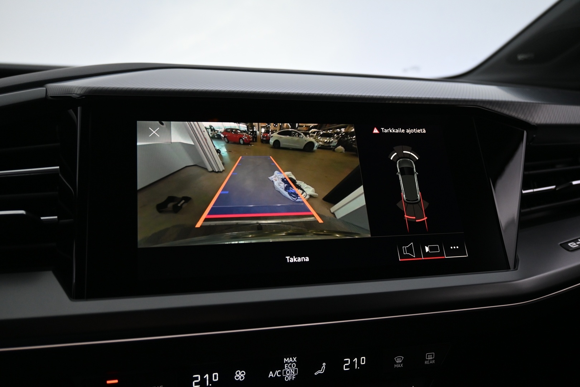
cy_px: 194
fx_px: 495
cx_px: 290
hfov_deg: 60.7
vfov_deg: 42.6
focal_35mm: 31
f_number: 3.8
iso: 900
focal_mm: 20.5
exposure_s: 1/30
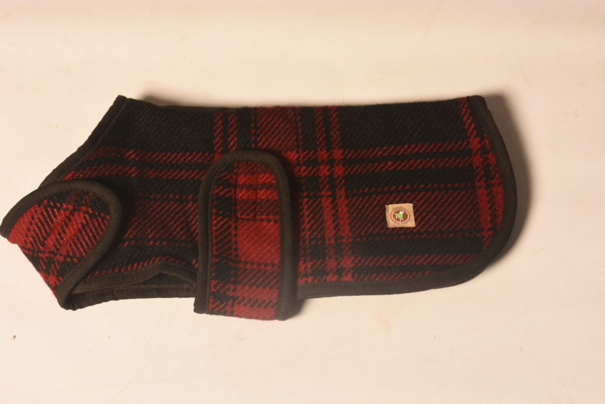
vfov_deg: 15.2
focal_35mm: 90
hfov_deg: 22.6
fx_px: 1513
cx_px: 302
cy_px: 202
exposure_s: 1/125
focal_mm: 60
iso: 200
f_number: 10
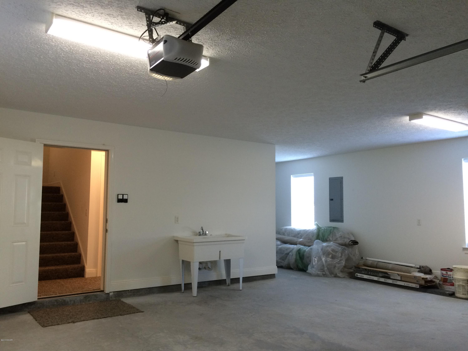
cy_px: 176
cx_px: 234
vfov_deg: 48.2
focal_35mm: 29
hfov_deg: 61.7
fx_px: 392
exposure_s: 1/30
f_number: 2.2
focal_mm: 4.15
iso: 100
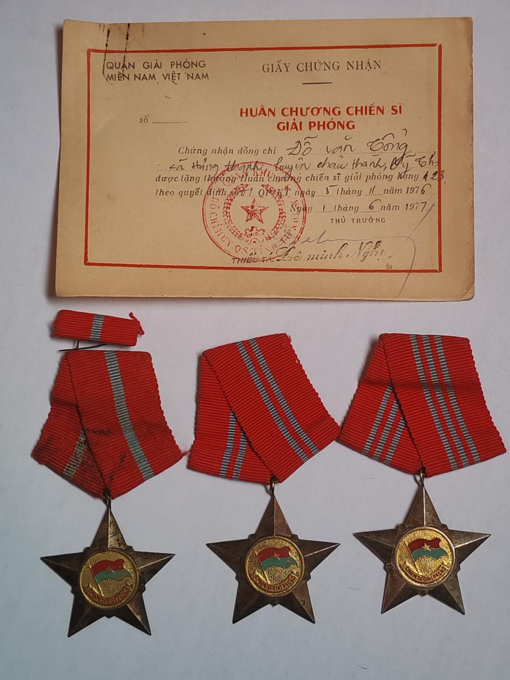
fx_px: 1336
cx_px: 255
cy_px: 340
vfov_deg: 28.6
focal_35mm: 68
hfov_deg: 21.6
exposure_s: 1/100
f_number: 1.95
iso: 100
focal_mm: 5.52
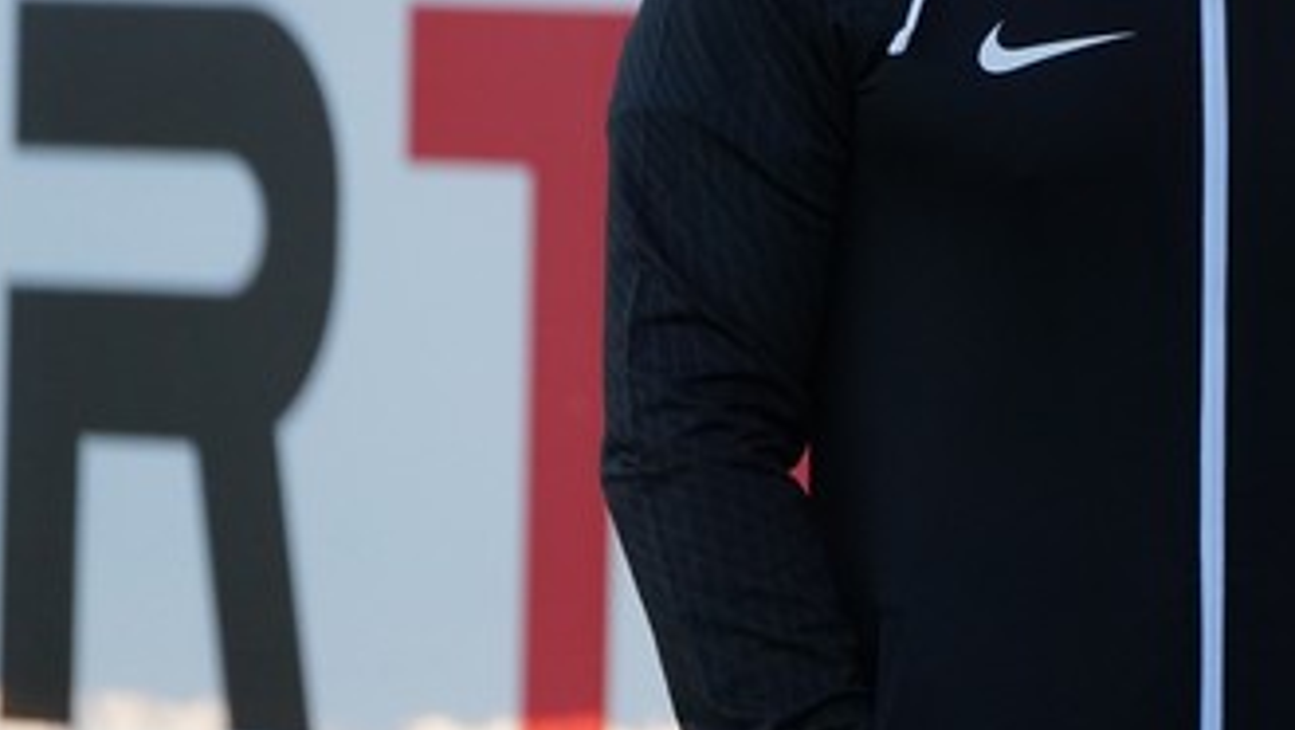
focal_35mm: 940
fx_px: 32294
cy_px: -104
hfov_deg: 2.3
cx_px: 1213
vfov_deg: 1.3
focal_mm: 400
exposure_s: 1/2000
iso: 2500
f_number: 5.6
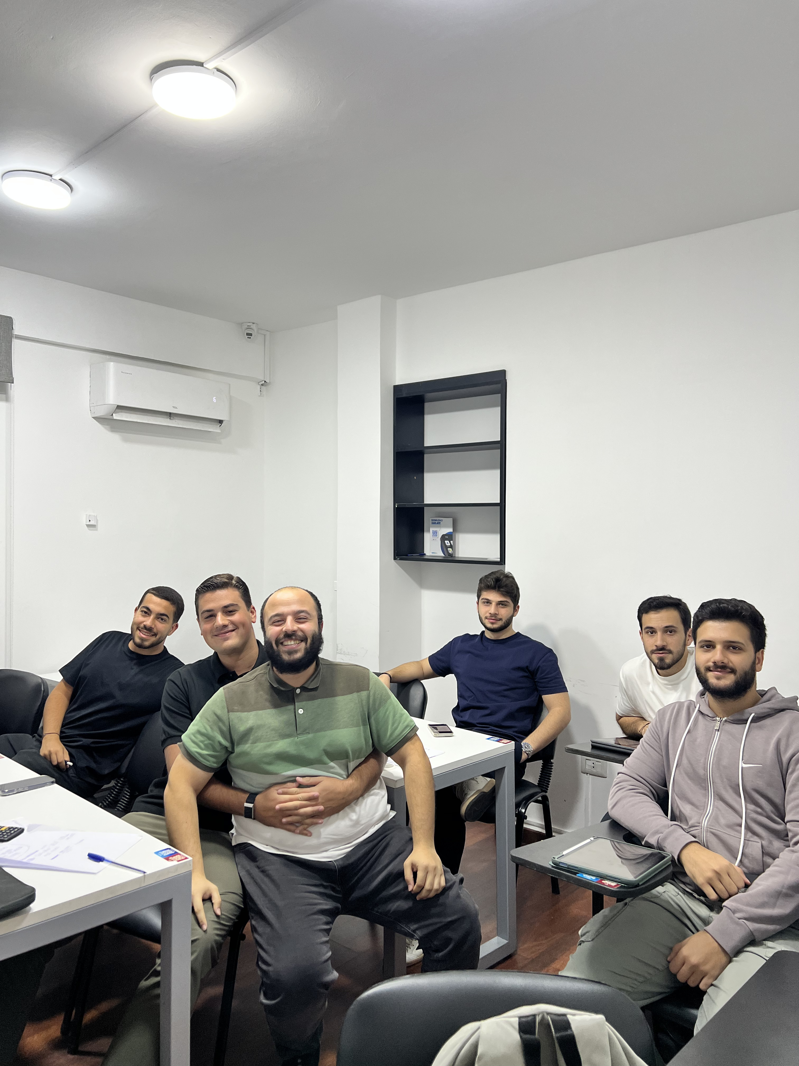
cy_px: 533
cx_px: 400
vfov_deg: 67.3
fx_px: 800
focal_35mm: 26
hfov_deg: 53.1
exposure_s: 1/100
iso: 125
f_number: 1.5
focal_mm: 5.7
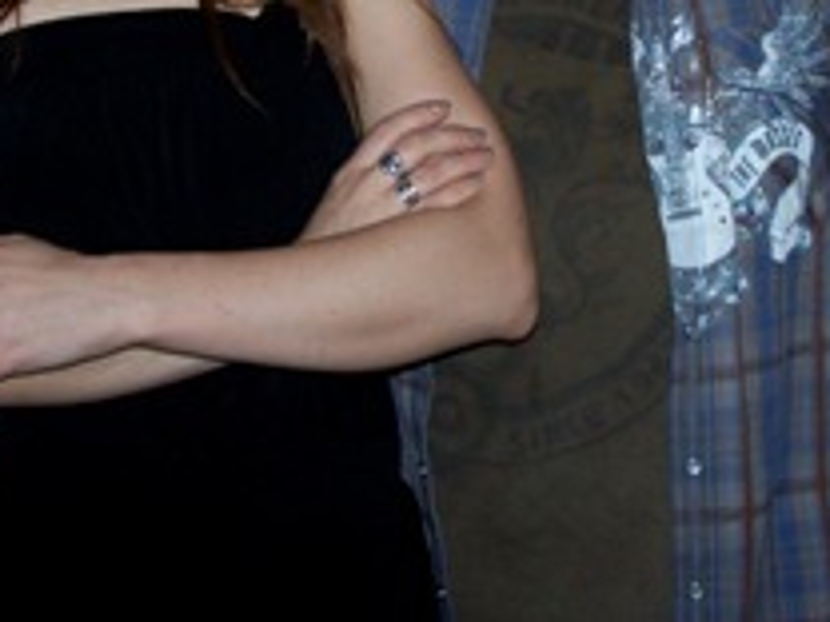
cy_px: 0
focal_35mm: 99
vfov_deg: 14.7
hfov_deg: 19.7
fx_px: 2374
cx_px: 613
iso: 140
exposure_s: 1/60
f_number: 3
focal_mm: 8
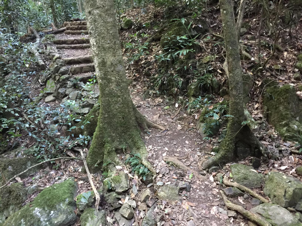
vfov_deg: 48.2
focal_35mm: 29
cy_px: 113
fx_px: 253
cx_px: 151
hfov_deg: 61.7
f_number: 2.2
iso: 125
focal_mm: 4.15
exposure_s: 1/4
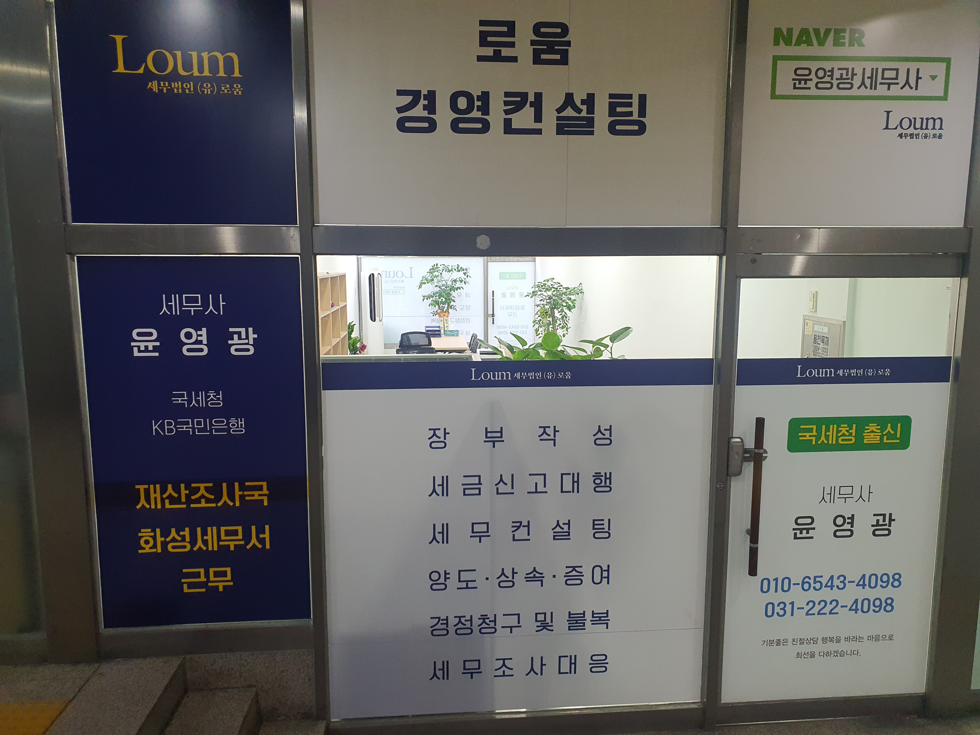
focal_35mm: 26
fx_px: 736
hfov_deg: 67.3
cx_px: 490
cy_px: 368
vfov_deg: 53.1
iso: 200
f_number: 2.4
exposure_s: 1/40
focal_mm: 4.3
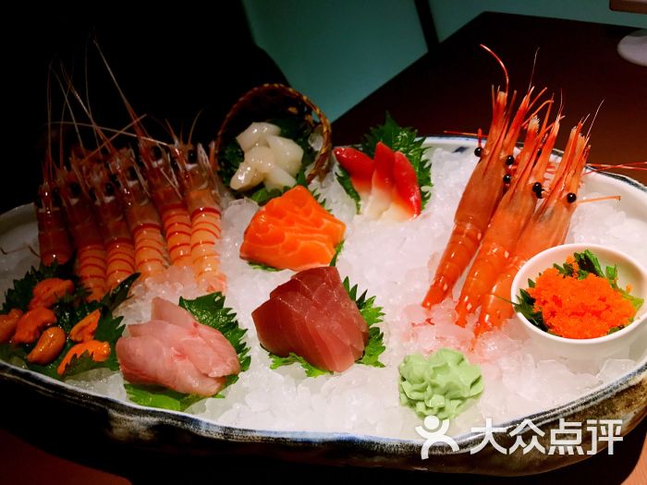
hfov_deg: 63.4
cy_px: 242
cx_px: 324
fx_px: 523
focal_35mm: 28
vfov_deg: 49.7
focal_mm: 3.99
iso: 25
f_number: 1.8
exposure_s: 1/50
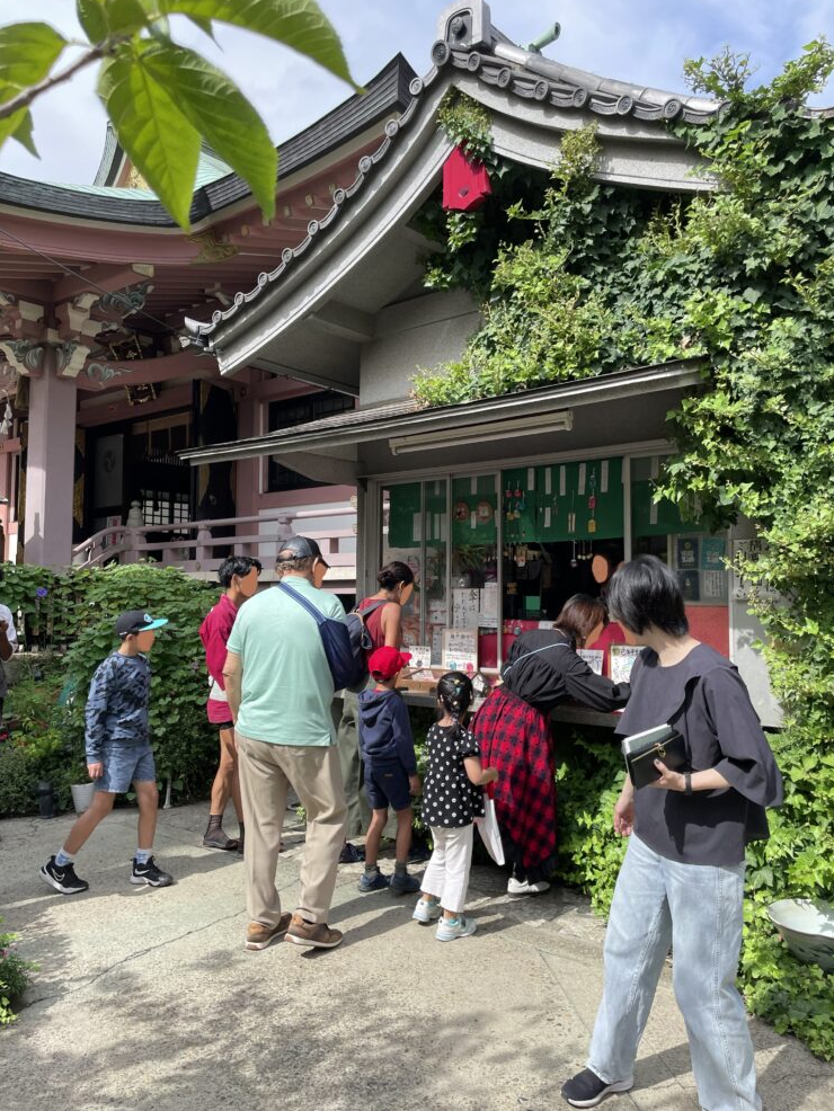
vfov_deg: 65.3
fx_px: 867
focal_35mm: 27
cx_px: 432
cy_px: 562
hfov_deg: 51.4
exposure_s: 1/1289
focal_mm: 4.2
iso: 32
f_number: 1.6
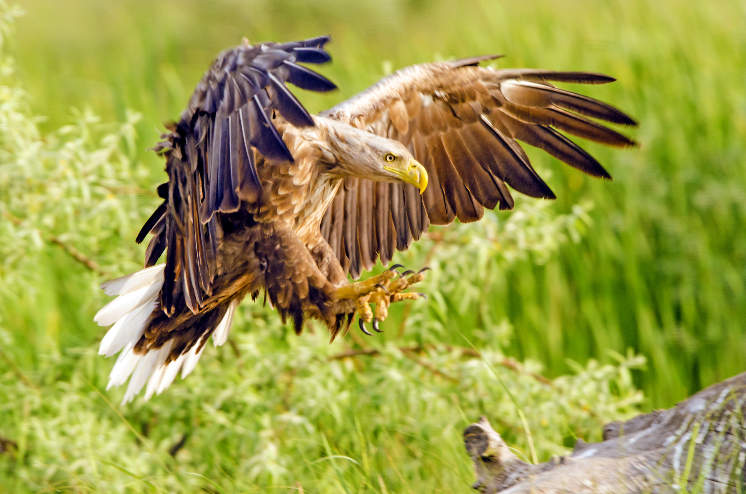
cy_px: 247
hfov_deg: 2.3
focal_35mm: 900
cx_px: 373
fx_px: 18609
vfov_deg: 1.5
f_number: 7.1
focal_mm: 600
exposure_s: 1/320
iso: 500
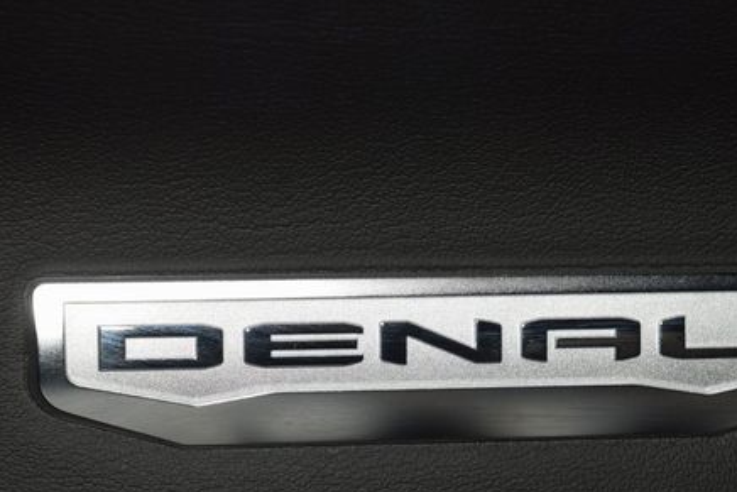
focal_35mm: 154
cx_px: 419
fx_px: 3154
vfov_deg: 8.9
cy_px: 334
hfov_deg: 13.3
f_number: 8
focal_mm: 70
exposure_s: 1/125
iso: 100
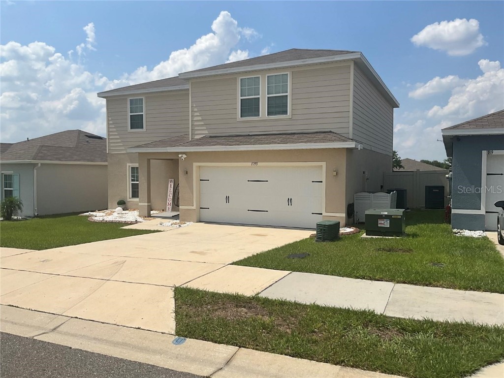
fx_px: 422
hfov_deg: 61.7
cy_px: 189
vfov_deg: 48.2
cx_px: 252
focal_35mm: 29
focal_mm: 3
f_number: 1.8
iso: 25
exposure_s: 1/4405
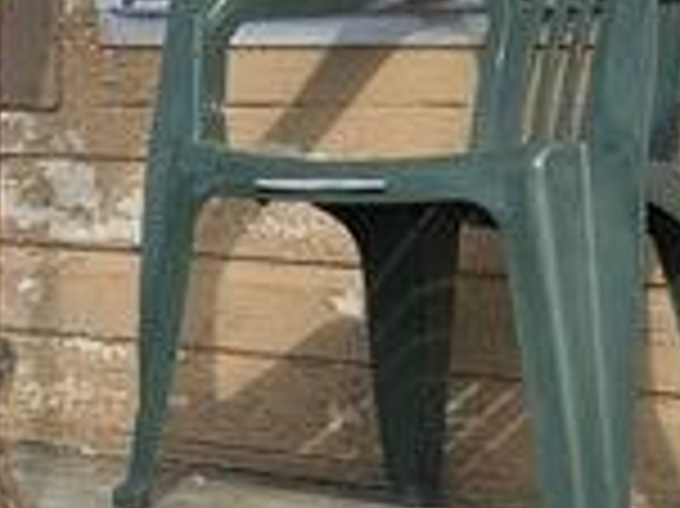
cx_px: -1088
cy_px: -157
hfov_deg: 11.6
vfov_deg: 11.1
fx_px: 2552
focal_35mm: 130
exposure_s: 1/471
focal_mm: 6.3
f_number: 1.7
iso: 12
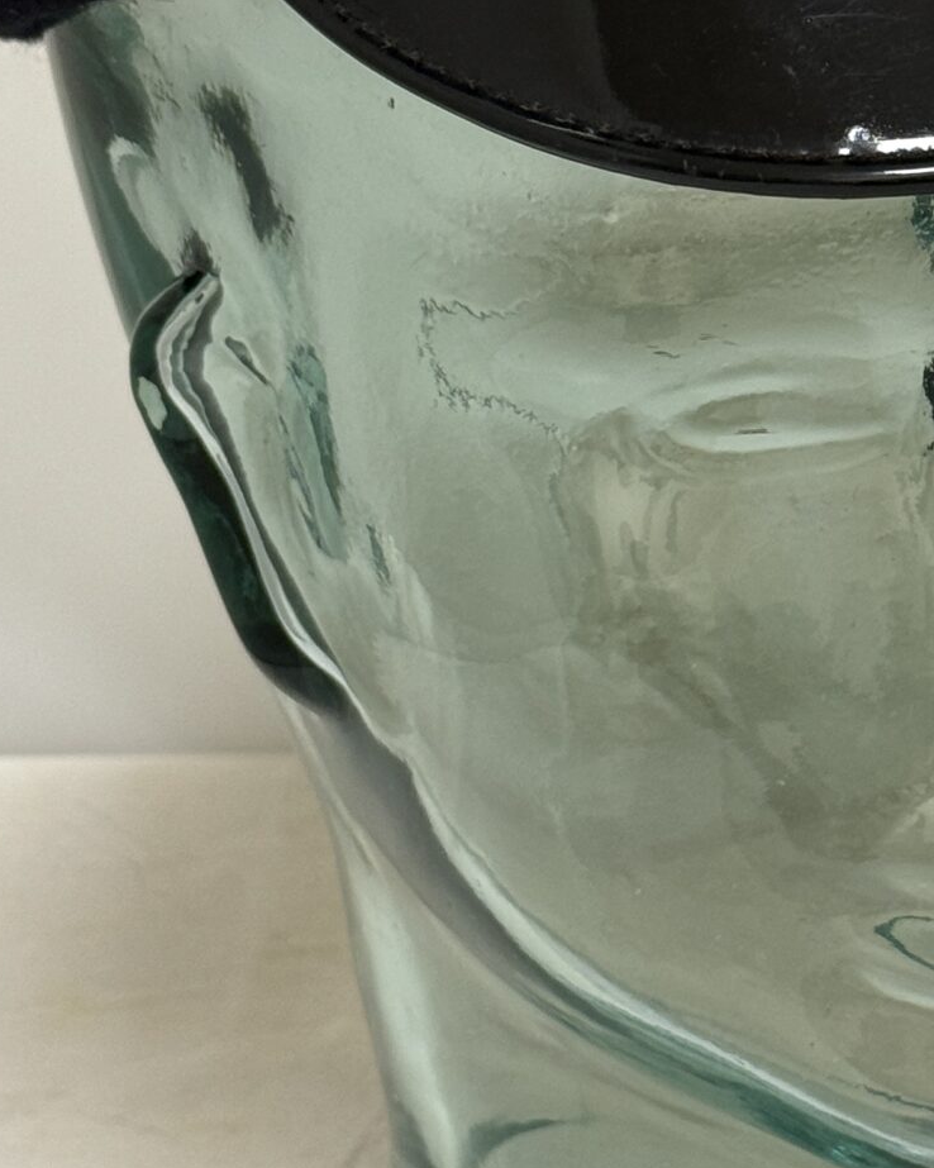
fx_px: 4493
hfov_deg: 11.8
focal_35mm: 130
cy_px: 362
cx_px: 813
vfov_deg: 14.8
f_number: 1.78
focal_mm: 6.76
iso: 125
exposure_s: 1/50
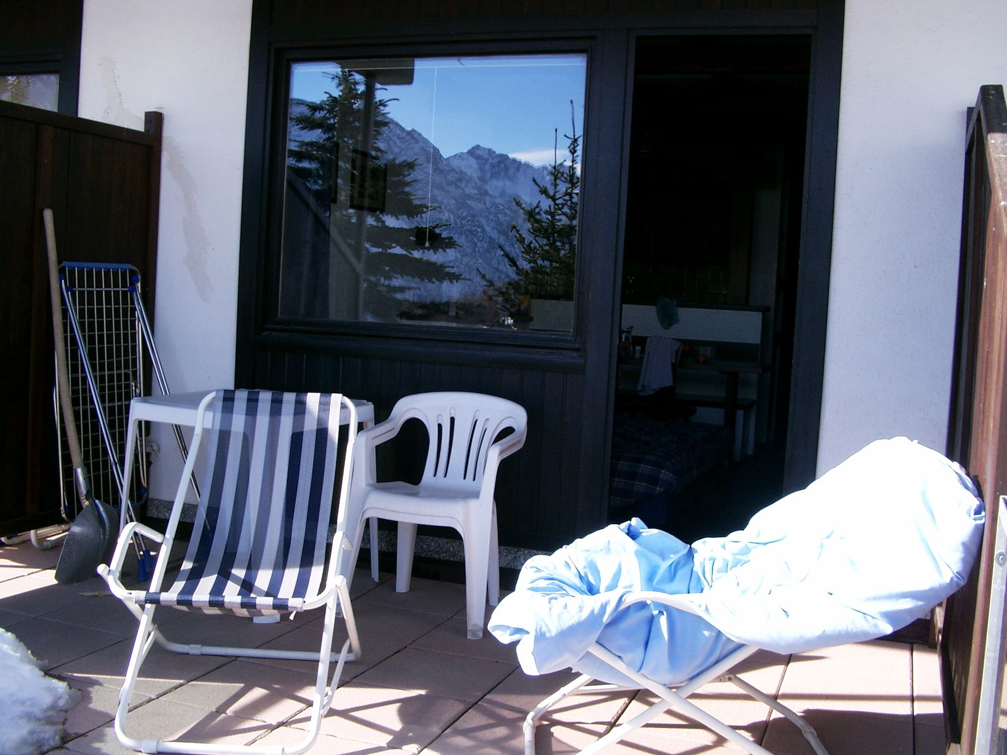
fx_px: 1076
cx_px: 504
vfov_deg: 38.7
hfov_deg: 50.1
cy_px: 378
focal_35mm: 37
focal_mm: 7.6
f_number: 5
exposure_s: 1/320
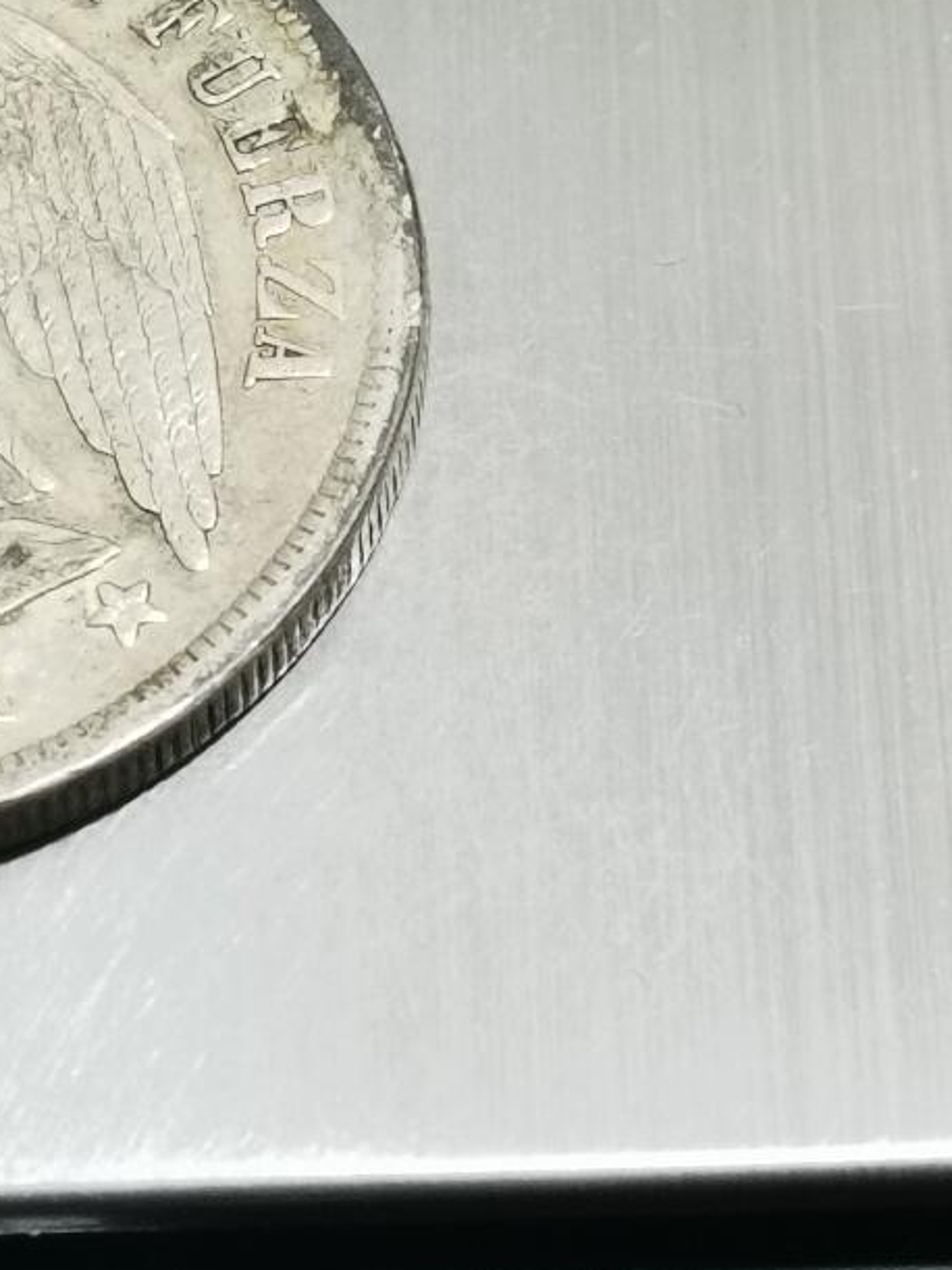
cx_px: -73
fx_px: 5942
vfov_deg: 12.2
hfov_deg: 9.1
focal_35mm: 162
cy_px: 561
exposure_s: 1/100
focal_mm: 6.67
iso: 160
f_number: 1.9
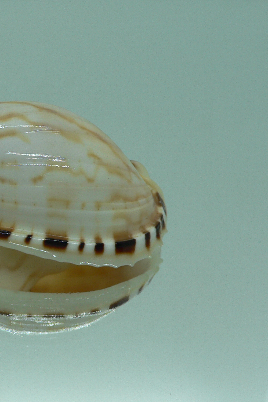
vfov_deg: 40.4
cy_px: 201
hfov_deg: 26.9
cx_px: 47
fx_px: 547
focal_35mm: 49
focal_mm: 4.6
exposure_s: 1/80
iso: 80
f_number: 2.8
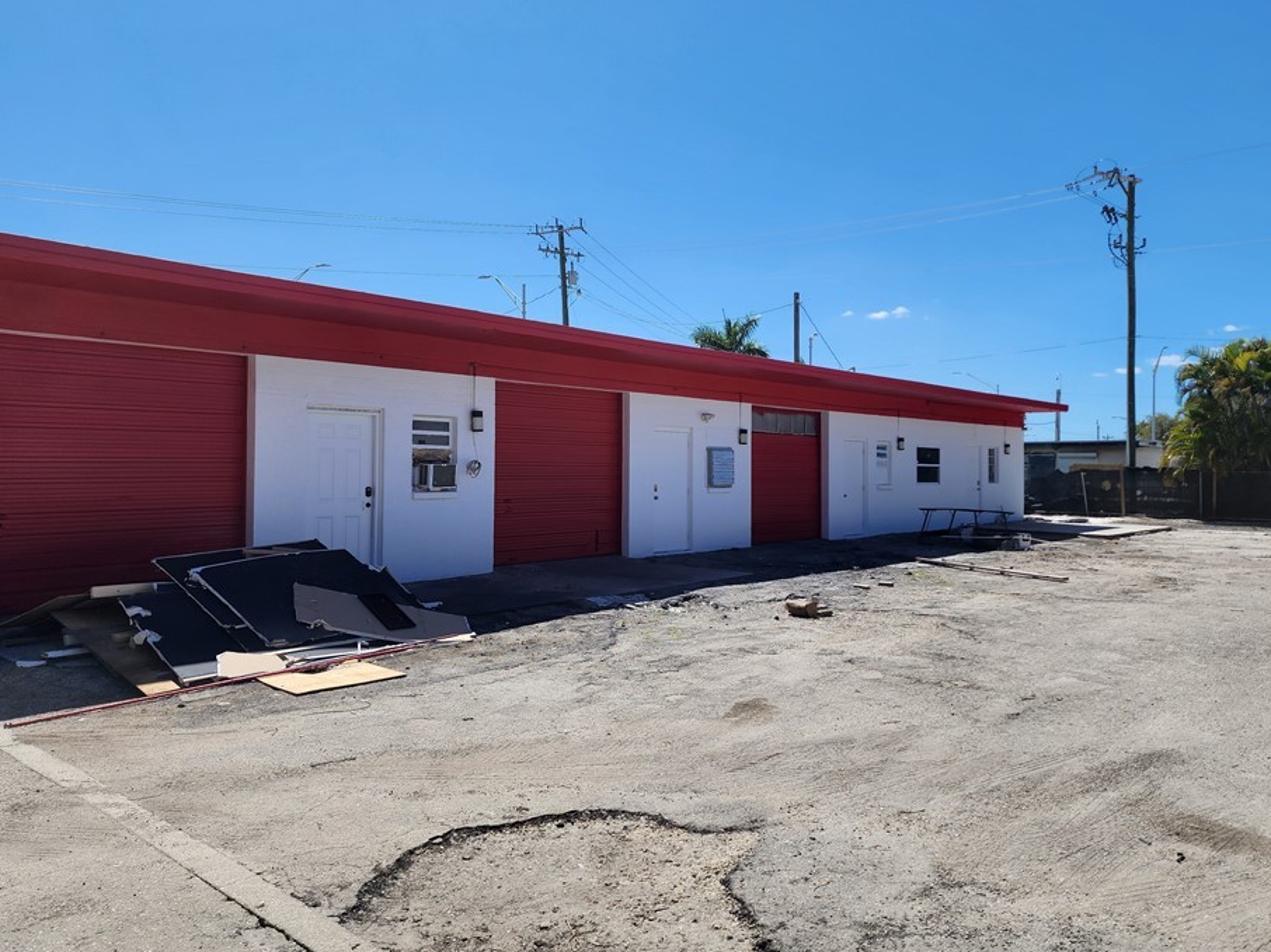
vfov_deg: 53.0
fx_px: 954
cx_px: 654
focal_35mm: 26
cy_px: 449
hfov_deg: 67.3
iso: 12
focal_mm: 6.4
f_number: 1.8
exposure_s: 1/1336
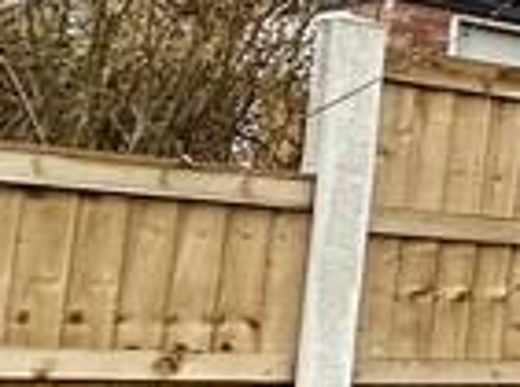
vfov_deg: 14.4
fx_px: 1528
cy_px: 273
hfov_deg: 9.4
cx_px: 1859
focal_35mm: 102
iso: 40
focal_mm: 2.22
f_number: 2.2
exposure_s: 1/99
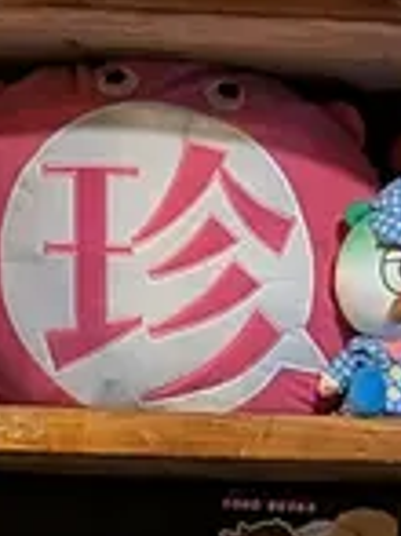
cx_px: 543
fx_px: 2691
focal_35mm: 174
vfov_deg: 10.4
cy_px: 1092
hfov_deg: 8.4
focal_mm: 4.53
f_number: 1.7
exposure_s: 1/50
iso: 293
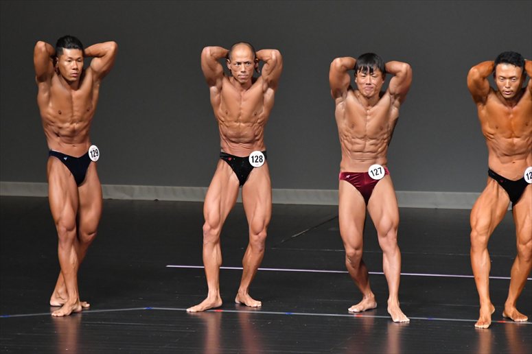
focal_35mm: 315
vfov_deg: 4.4
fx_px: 4653
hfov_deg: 6.5
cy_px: 177
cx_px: 266
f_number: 5.6
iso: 5000
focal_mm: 210
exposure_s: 1/400
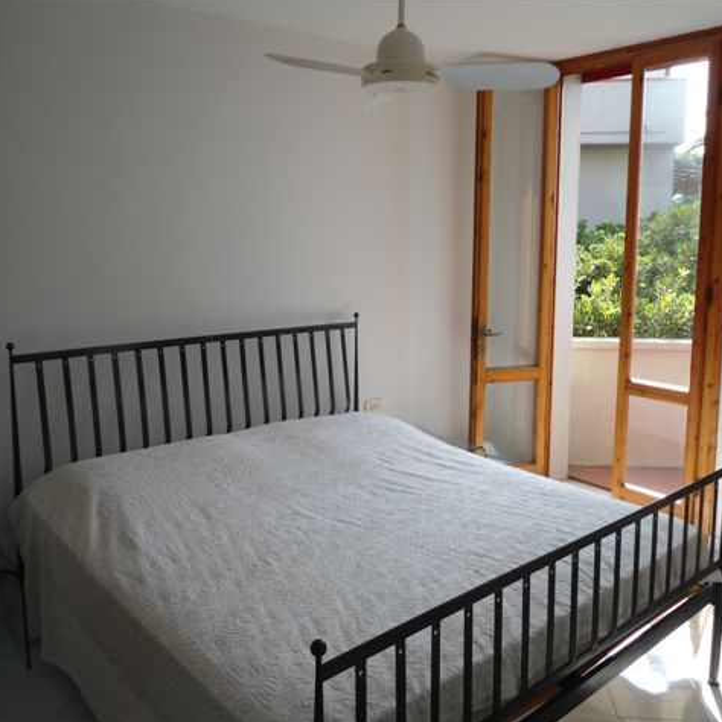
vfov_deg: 52.5
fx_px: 732
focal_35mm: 31
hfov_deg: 52.4
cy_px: 361
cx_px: 410
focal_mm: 4.7
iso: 80
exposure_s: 1/200
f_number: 2.8
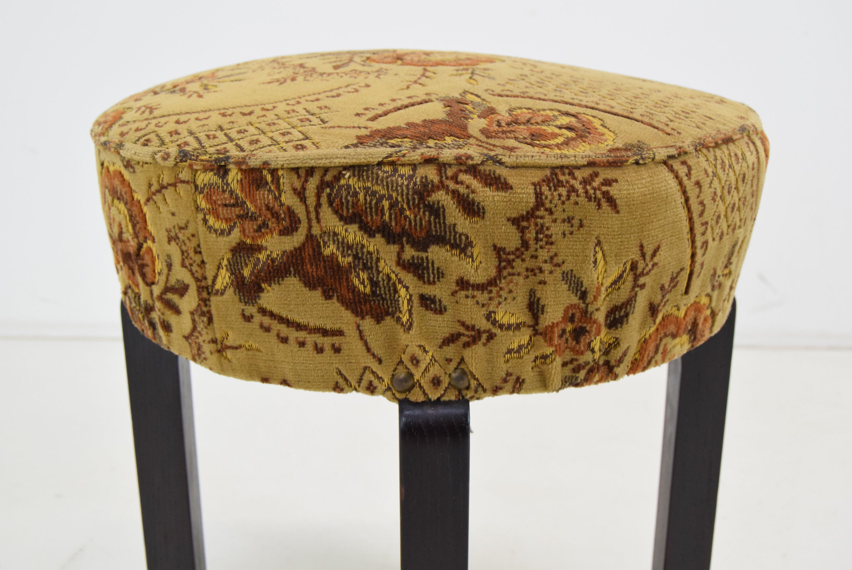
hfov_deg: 49.5
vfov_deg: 34.3
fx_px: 924
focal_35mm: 39
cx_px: 426
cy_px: 285
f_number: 6.3
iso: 1600
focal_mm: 26
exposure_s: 1/160
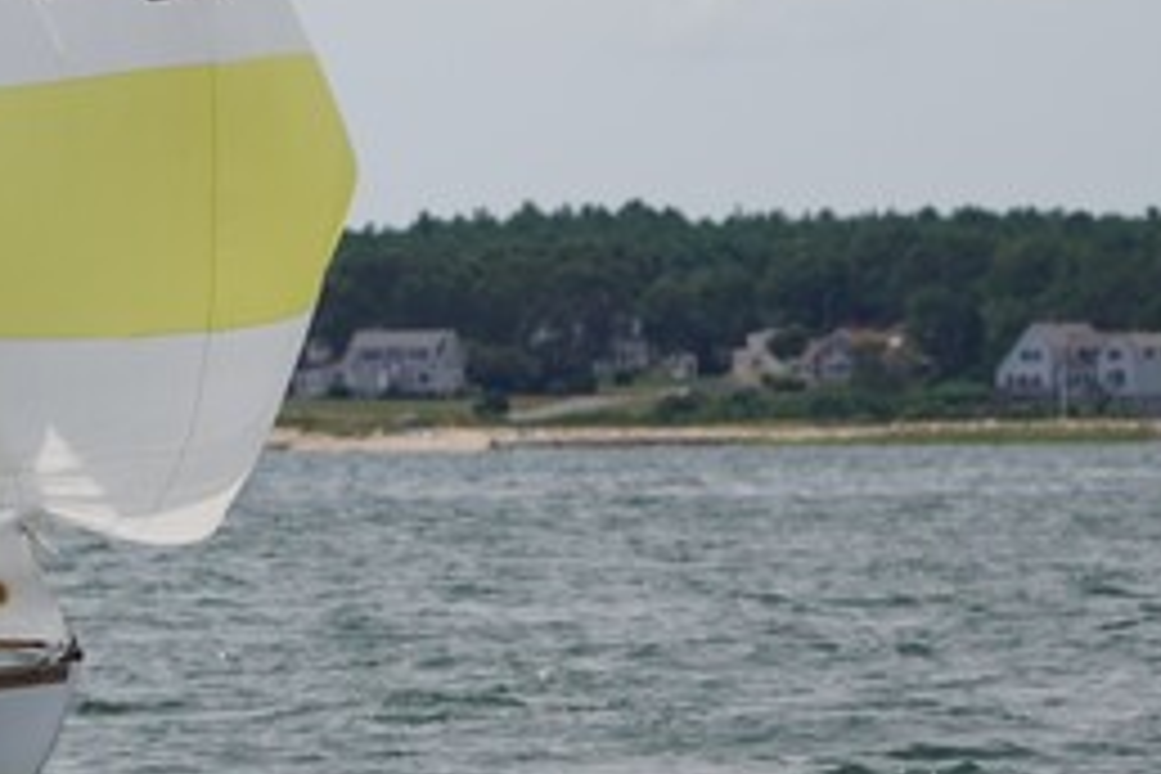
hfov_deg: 3.0
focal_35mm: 698
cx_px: -230
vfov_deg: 2.0
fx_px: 22509
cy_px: -164
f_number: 5
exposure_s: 1/1250
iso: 125
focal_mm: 150
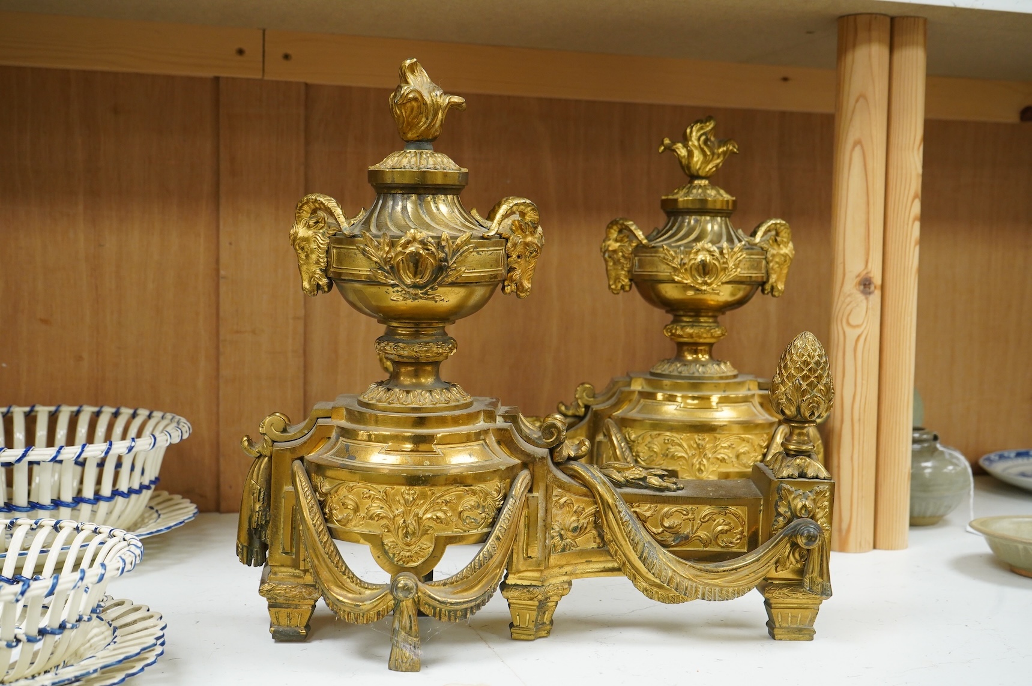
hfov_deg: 47.4
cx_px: 516
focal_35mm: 41
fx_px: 1174
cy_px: 343
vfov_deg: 32.6
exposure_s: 1/80
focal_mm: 41
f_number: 7.1
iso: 2500
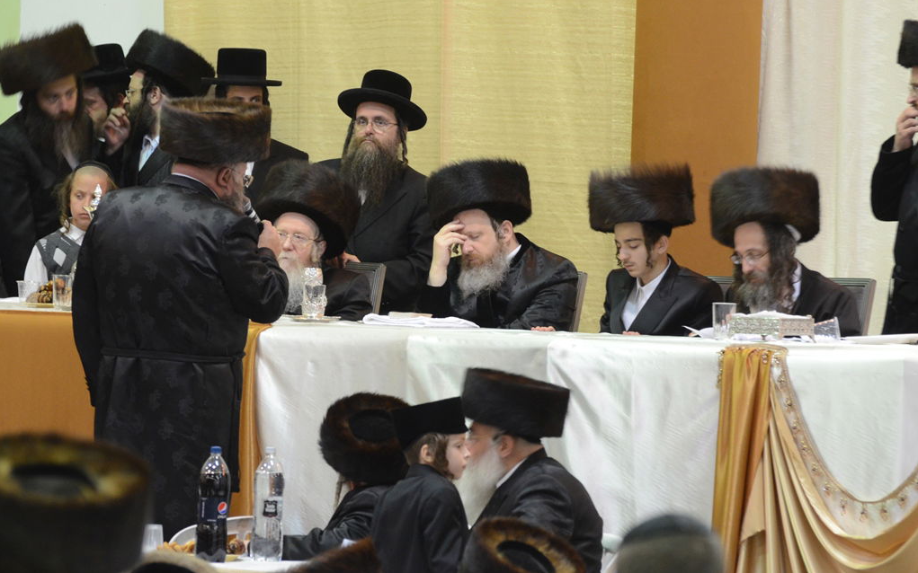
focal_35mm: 253
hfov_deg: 8.3
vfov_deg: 5.2
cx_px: 459
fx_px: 6317
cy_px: 271
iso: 1600
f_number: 5
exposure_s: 1/30
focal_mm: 165
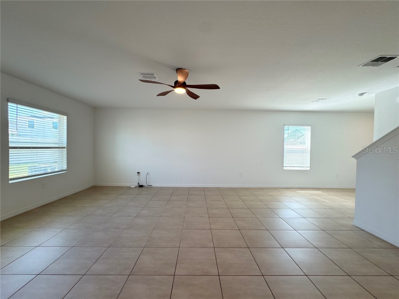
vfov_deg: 85.7
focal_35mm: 14
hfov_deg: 102.1
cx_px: 200
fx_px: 161
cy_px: 150
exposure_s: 1/120
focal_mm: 2.22
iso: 64
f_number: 2.2
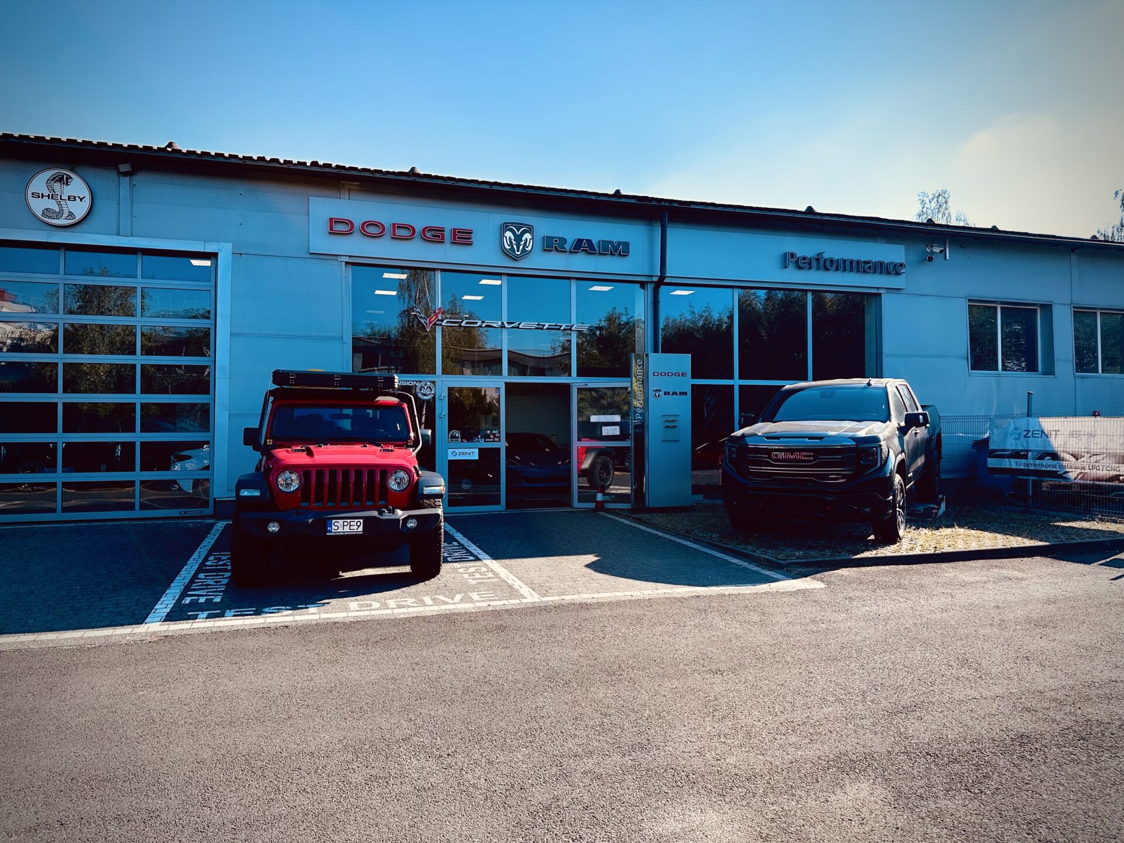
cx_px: 562
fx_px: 779
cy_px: 422
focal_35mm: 24
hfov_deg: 71.6
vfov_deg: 56.8
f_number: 1.78
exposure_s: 1/2525
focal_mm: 6.86
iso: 80
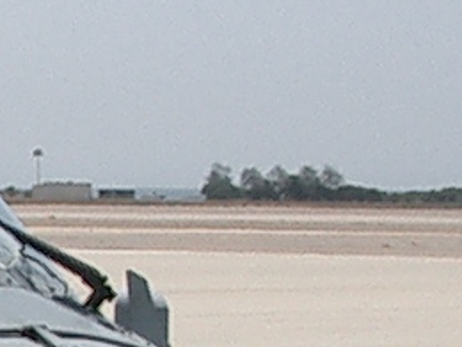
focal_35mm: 276
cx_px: -426
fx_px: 3684
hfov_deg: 7.0
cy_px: 529
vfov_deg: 5.3
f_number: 4.3
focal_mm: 5.8
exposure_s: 1/800
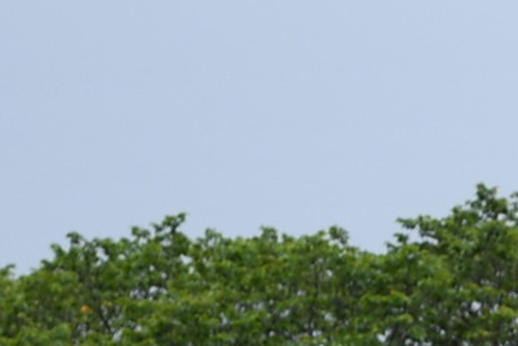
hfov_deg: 4.8
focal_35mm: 423
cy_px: 338
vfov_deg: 3.2
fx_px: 6086
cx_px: 1240
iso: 100
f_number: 4.2
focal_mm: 38
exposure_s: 1/200
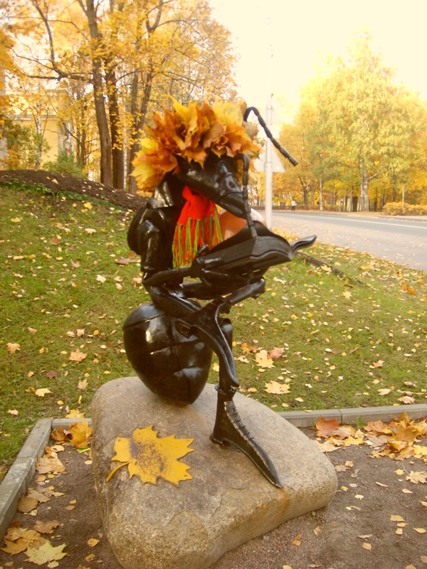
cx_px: 214
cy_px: 284
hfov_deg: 40.7
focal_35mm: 35
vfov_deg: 52.6
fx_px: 576
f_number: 2.8
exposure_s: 1/54
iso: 50
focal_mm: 5.8
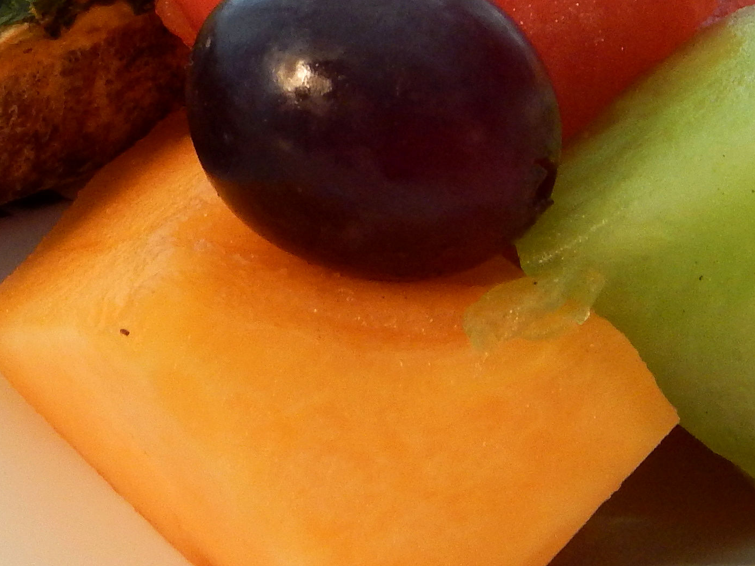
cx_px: -305
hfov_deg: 6.3
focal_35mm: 310
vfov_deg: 4.8
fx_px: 6762
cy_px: 74
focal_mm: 16.6
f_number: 4.4
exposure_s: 1/30
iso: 200
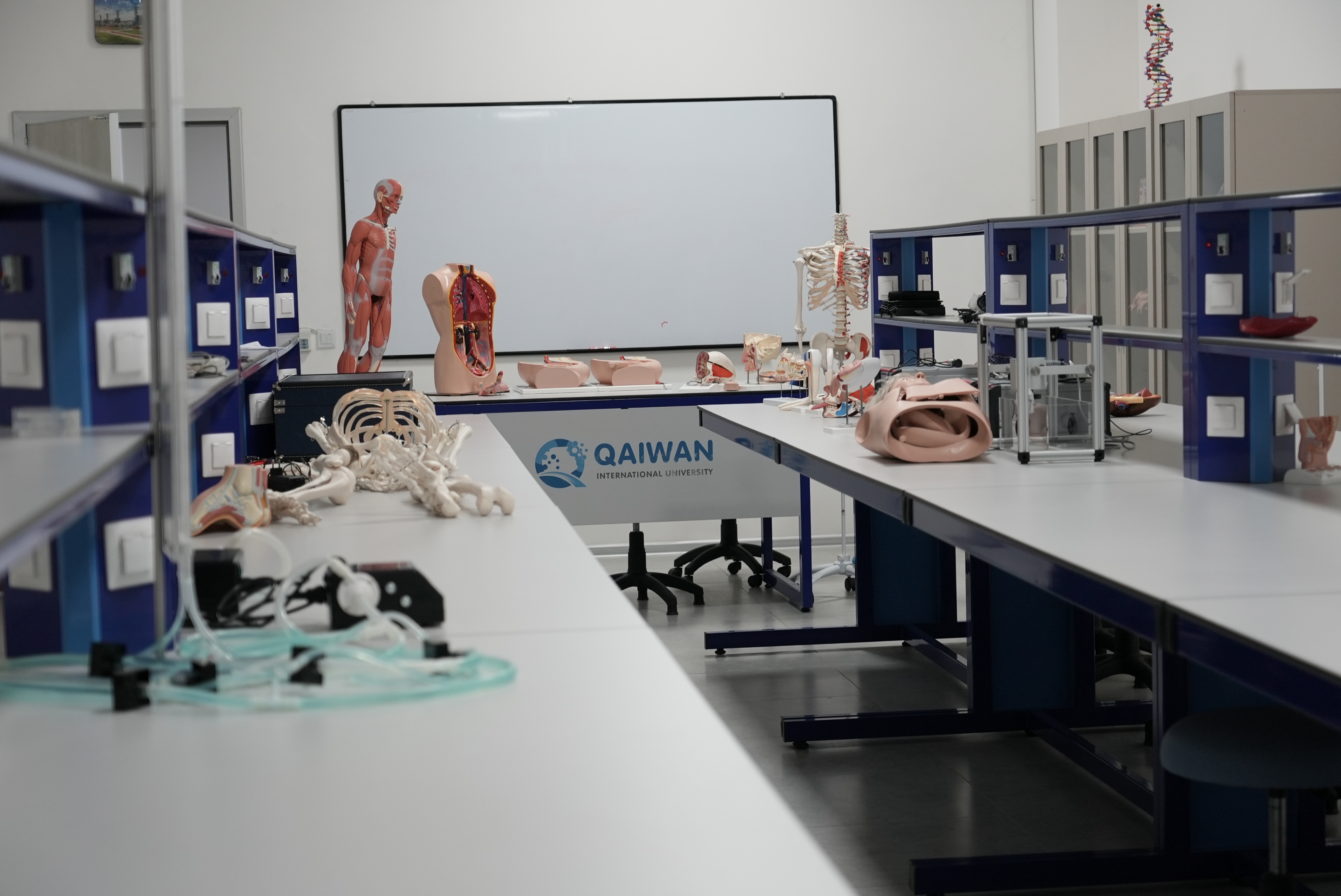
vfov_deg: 21.9
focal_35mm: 62
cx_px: 670
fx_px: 2311
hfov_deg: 32.4
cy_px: 448
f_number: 4
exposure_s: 1/100
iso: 1000
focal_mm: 62
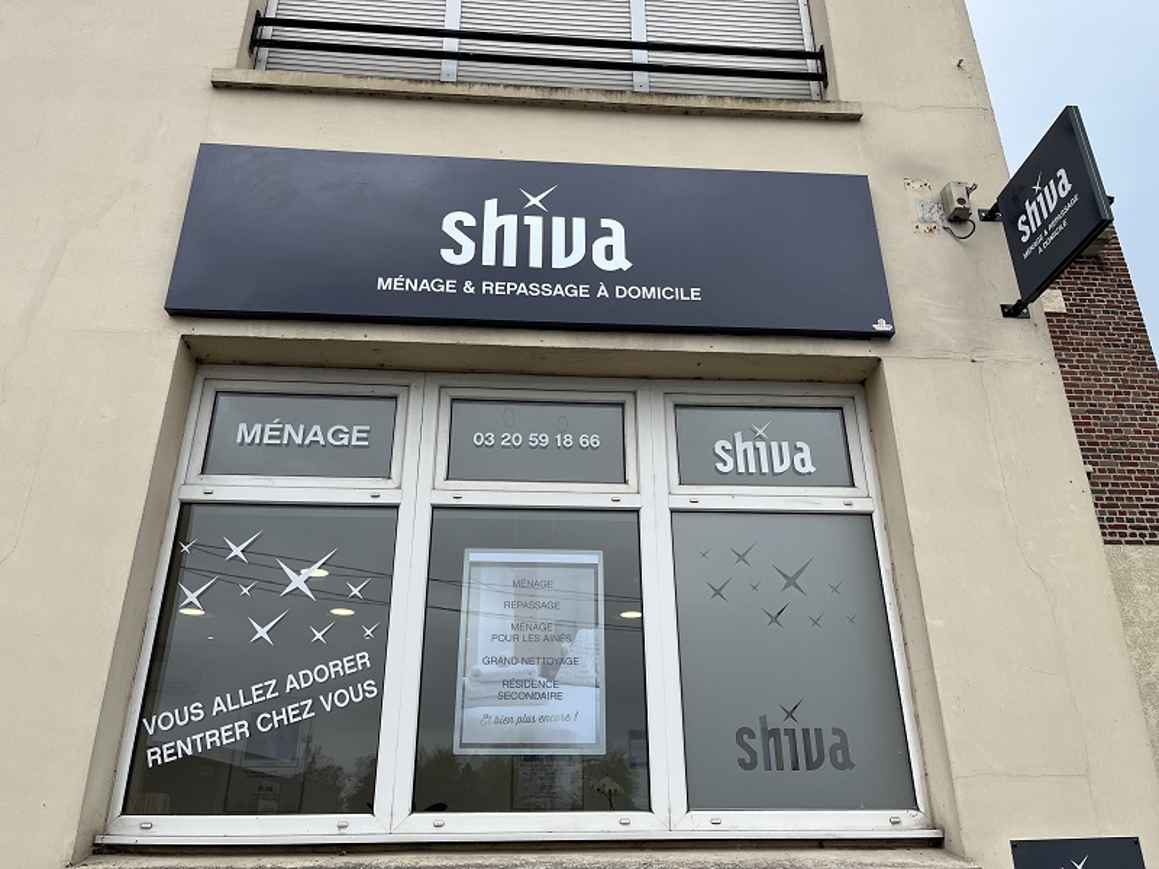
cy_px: 434
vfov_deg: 53.1
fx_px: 871
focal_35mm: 26
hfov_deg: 67.3
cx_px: 580
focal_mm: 5.1
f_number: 1.6
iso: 50
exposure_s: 1/1600
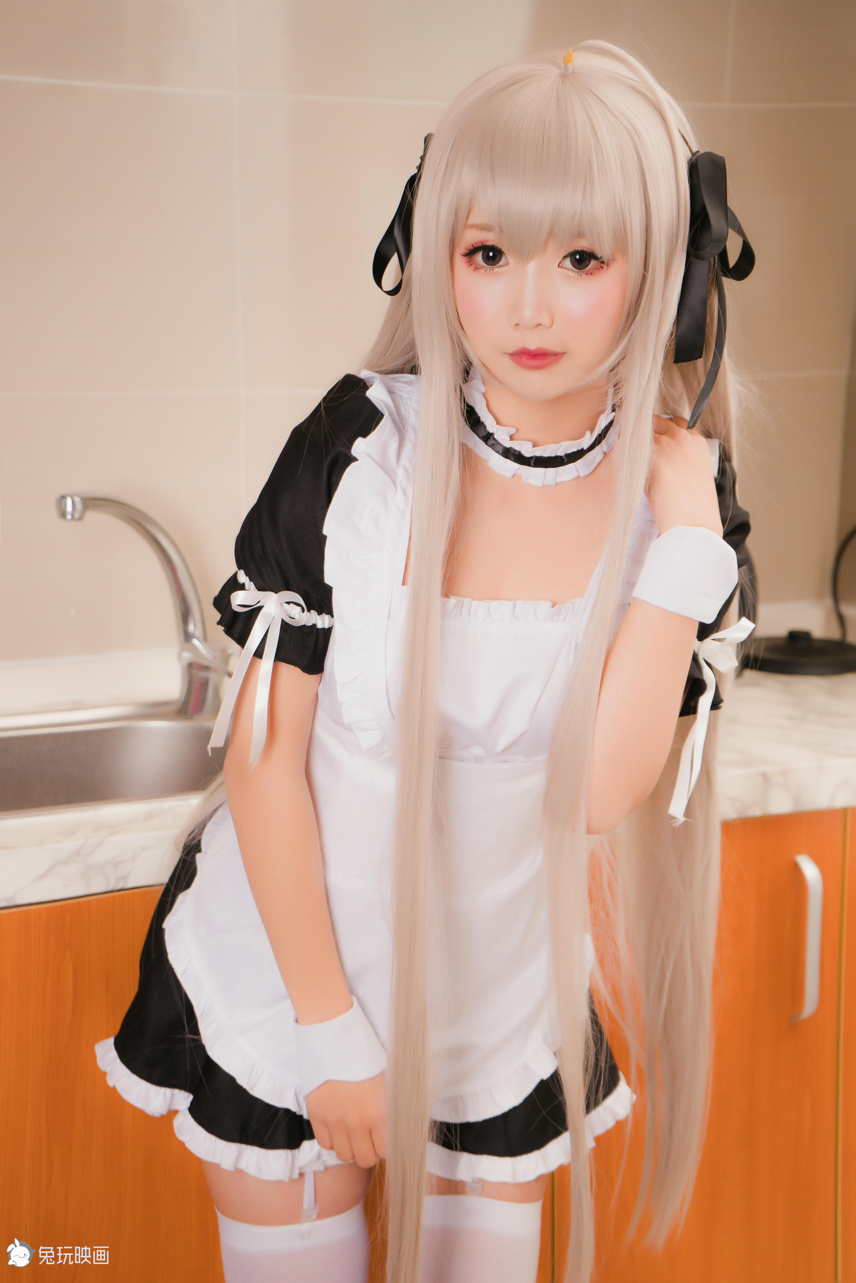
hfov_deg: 19.5
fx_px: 2496
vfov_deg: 28.8
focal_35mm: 70
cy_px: 642
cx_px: 428
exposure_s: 1/125
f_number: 5.6
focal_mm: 70
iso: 800
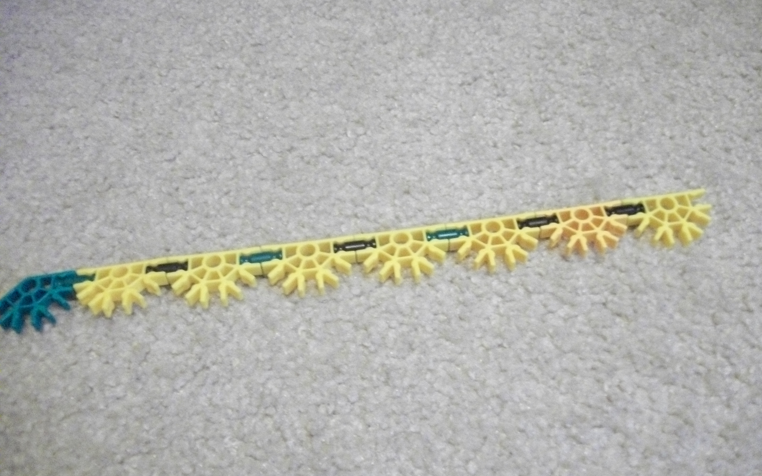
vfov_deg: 37.2
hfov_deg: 56.7
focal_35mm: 34
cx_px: 382
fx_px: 706
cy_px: 270
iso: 640
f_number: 2.9
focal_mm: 5.7
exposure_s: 1/20
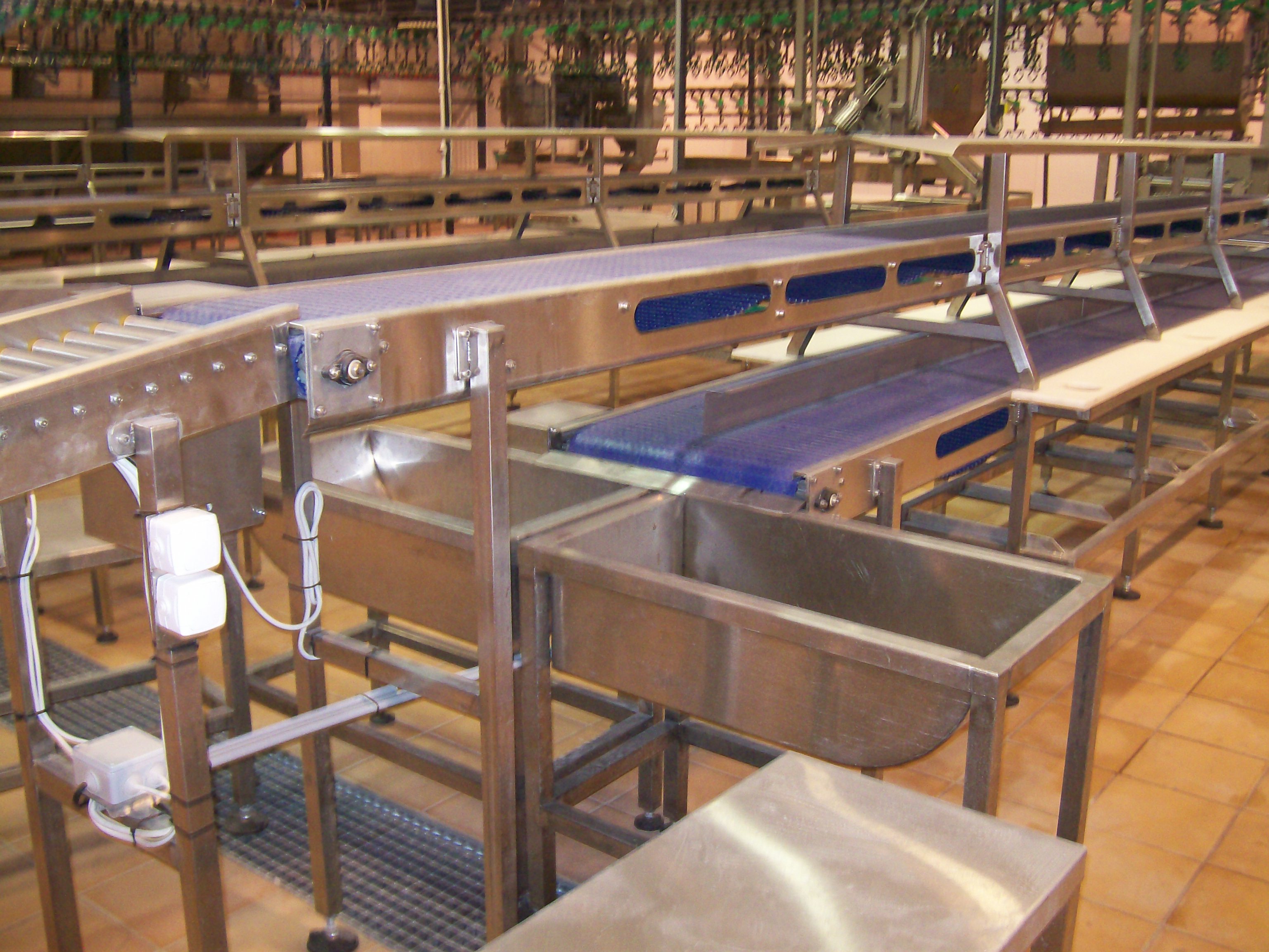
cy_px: 476
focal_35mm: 35
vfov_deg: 40.7
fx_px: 1283
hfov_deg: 52.6
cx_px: 634
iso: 200
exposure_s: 1/64
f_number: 2.8
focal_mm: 5.8
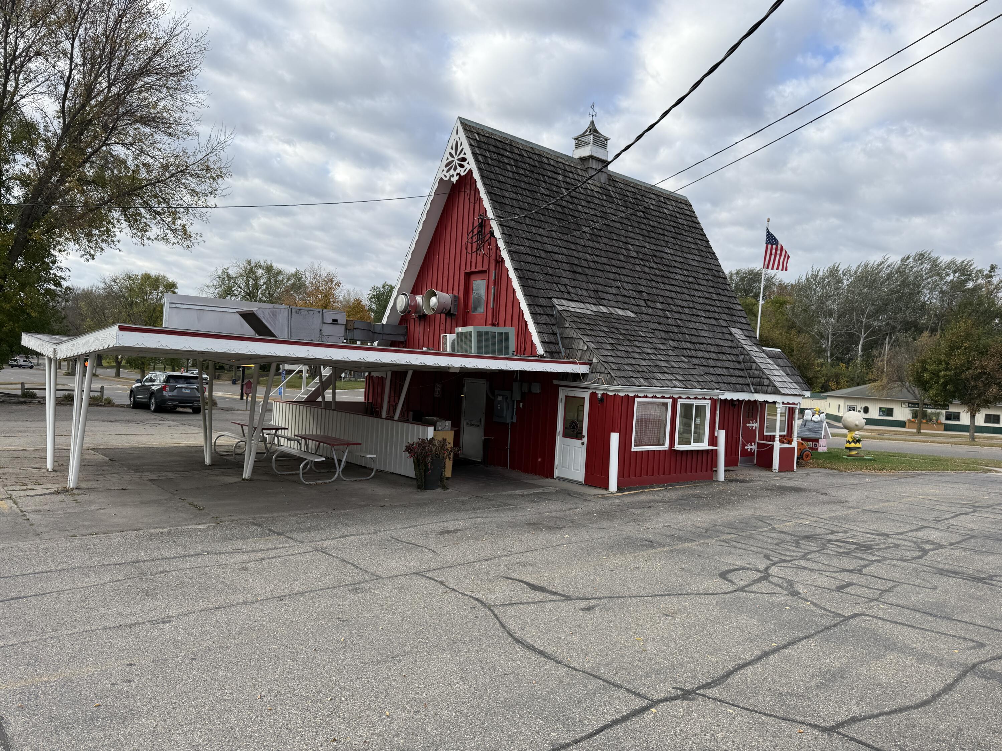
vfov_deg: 56.8
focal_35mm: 24
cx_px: 501
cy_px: 376
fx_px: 695
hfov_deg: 71.6
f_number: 1.78
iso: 80
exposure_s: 1/1949
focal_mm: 6.76
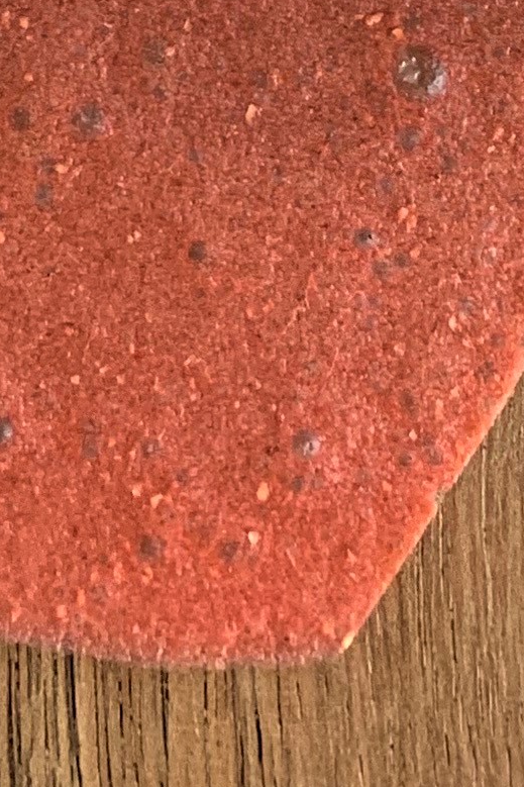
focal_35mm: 140
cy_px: -996
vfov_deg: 12.2
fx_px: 3058
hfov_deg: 9.8
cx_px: 249
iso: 100
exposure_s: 1/93
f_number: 1.8
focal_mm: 4.25
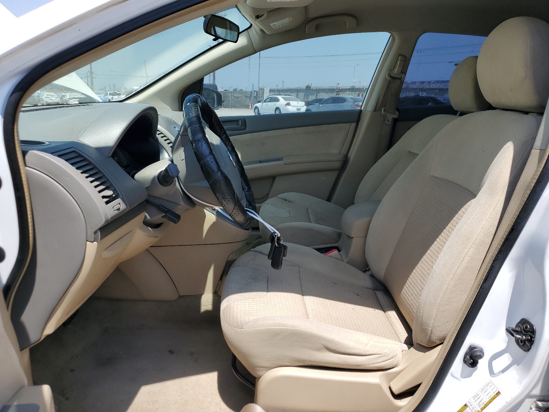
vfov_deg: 53.1
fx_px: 412
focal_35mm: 26
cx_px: 274
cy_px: 206
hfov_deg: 67.3
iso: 50
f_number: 1.5
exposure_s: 1/2000
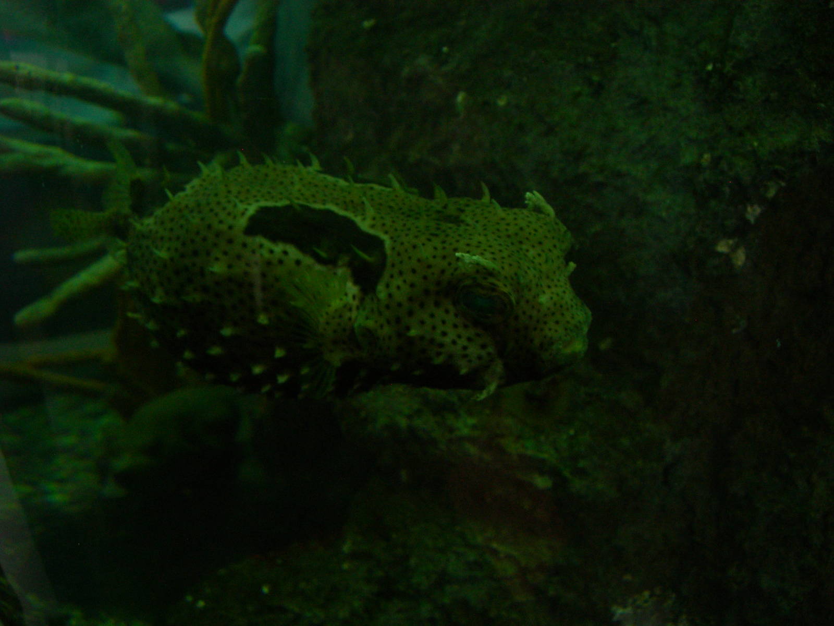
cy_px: 313
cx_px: 417
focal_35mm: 38
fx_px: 916
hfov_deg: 49.0
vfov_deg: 37.7
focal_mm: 7.8
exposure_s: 1/60
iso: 200
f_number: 2.8
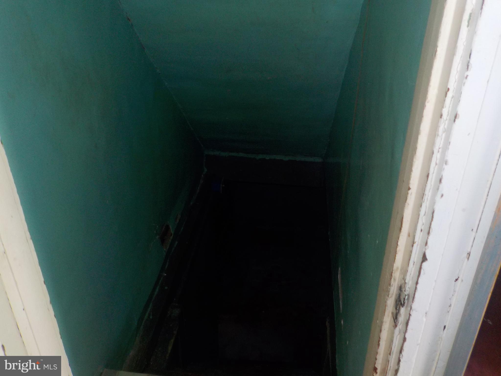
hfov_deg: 60.0
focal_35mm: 30
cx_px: 250
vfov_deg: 46.8
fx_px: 434
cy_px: 188
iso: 200
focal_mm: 4.1
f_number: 3.3
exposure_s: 1/30
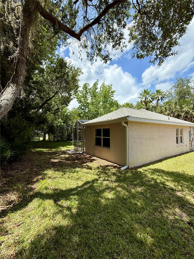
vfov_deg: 102.1
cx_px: 97
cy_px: 130
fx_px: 105
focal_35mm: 14
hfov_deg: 85.7
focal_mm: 2.22
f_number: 2.2
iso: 64
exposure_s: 1/1848
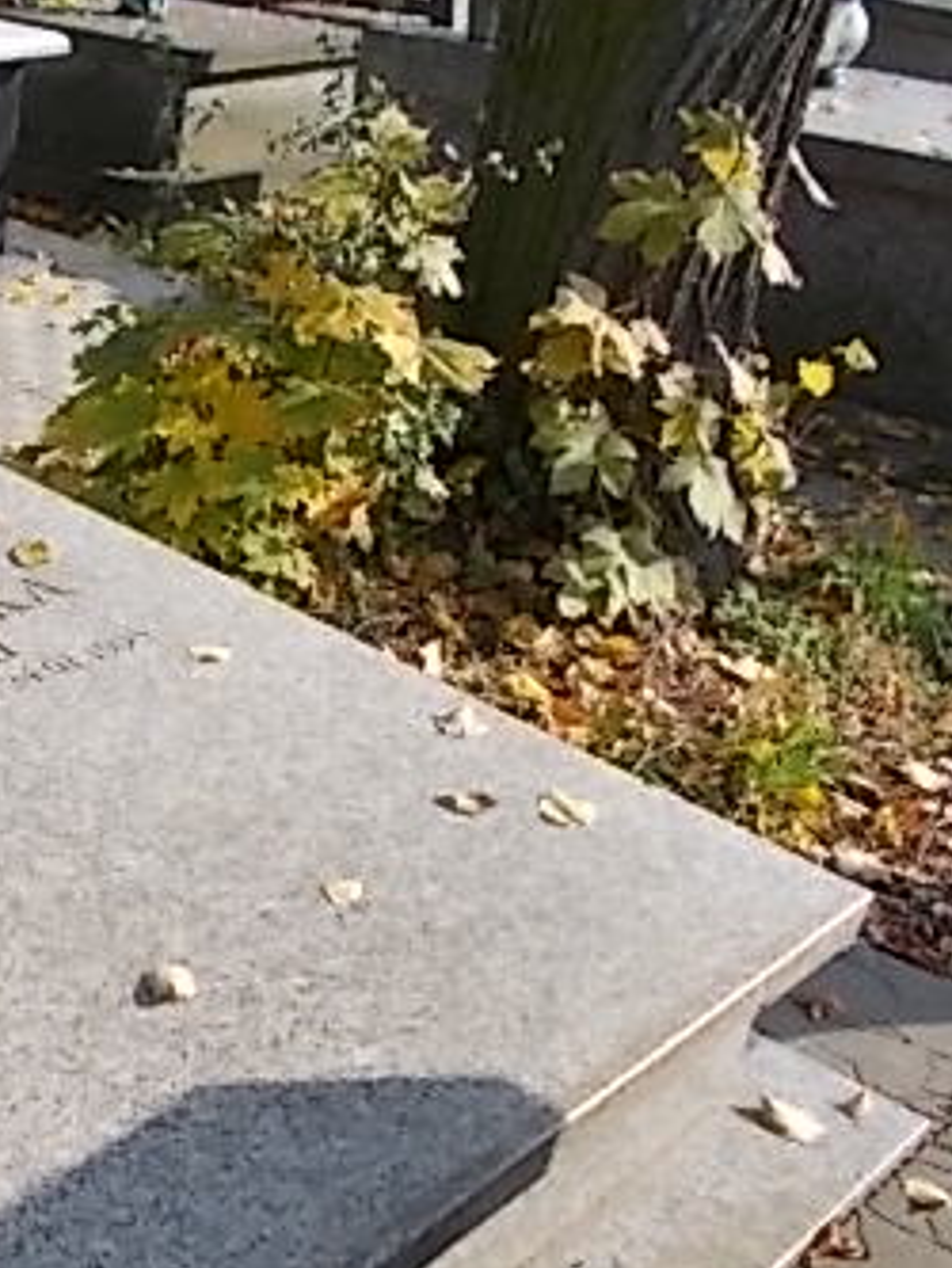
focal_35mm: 50
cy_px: 830
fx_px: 1832
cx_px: -80
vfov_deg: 37.8
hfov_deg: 26.9
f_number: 8
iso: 80
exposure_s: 1/80
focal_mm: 4.6
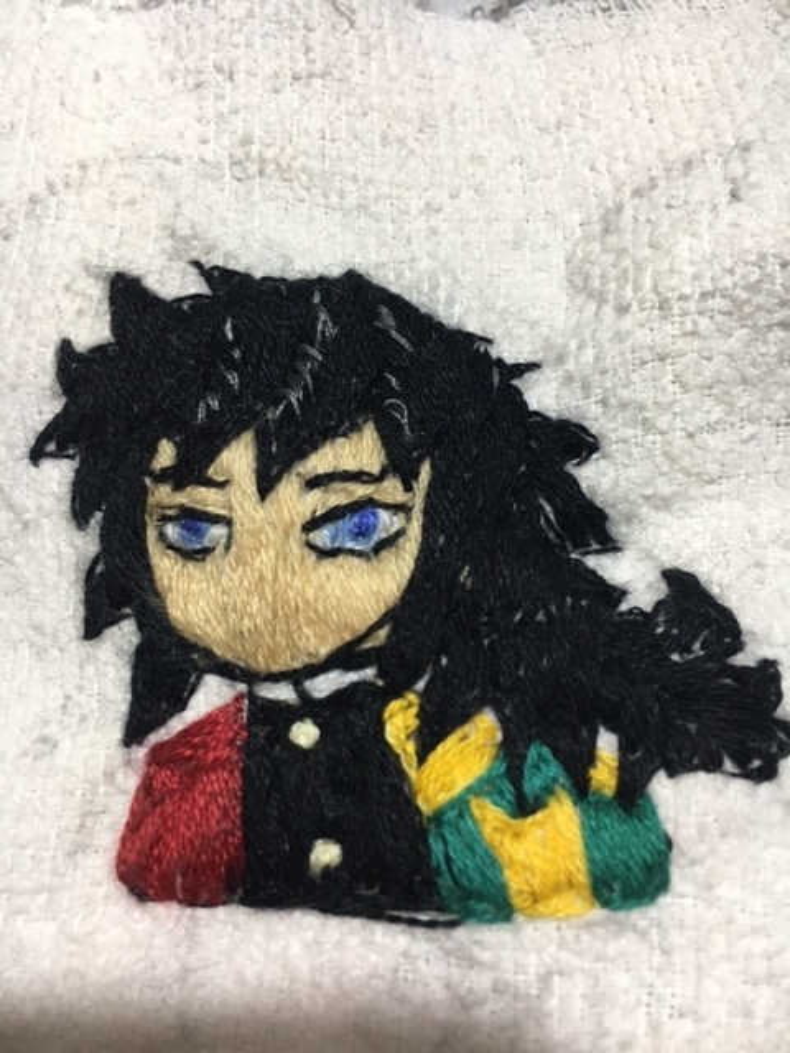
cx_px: 395
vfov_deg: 61.7
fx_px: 882
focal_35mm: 29
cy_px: 526
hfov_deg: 48.2
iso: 100
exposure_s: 1/30
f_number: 2.2
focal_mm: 4.15
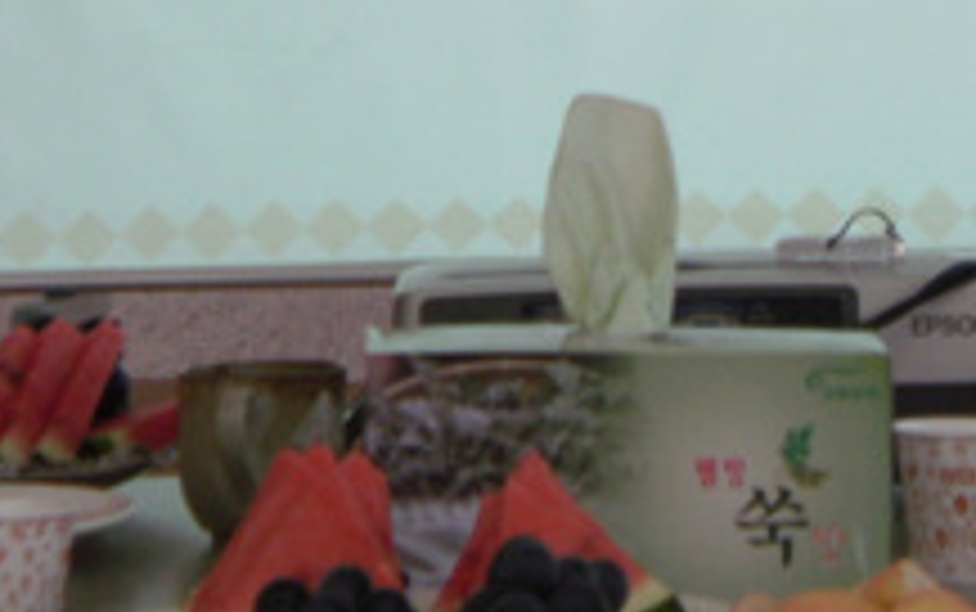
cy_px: -270
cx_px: 760
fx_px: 6815
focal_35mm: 256
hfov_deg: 8.2
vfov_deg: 5.1
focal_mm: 14.3
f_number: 5.1
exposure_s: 1/20
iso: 125
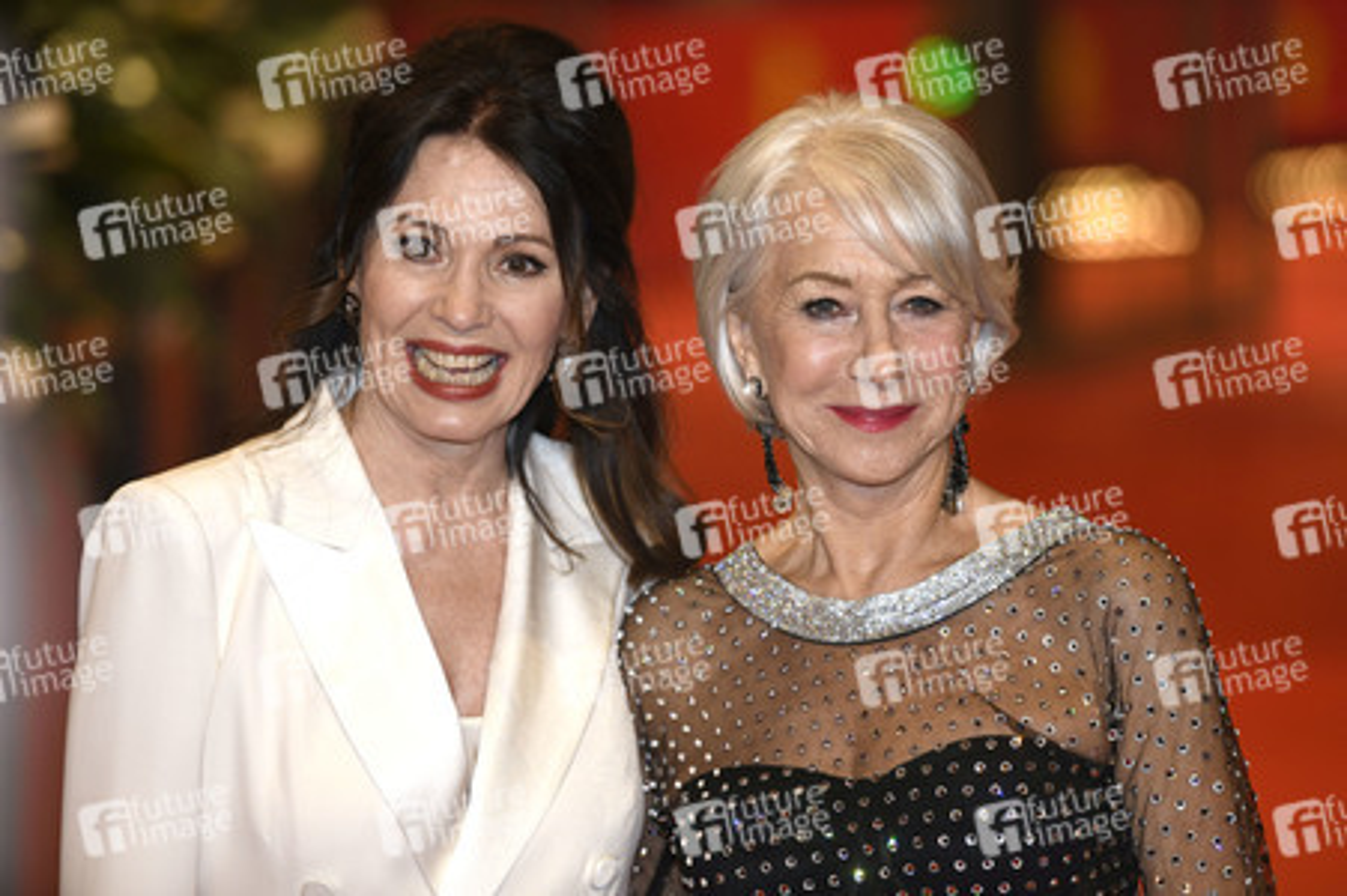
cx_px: 674
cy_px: 448
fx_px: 6730
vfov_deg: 7.6
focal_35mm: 180
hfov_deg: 11.4
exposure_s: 1/500
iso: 800
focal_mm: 180
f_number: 3.2
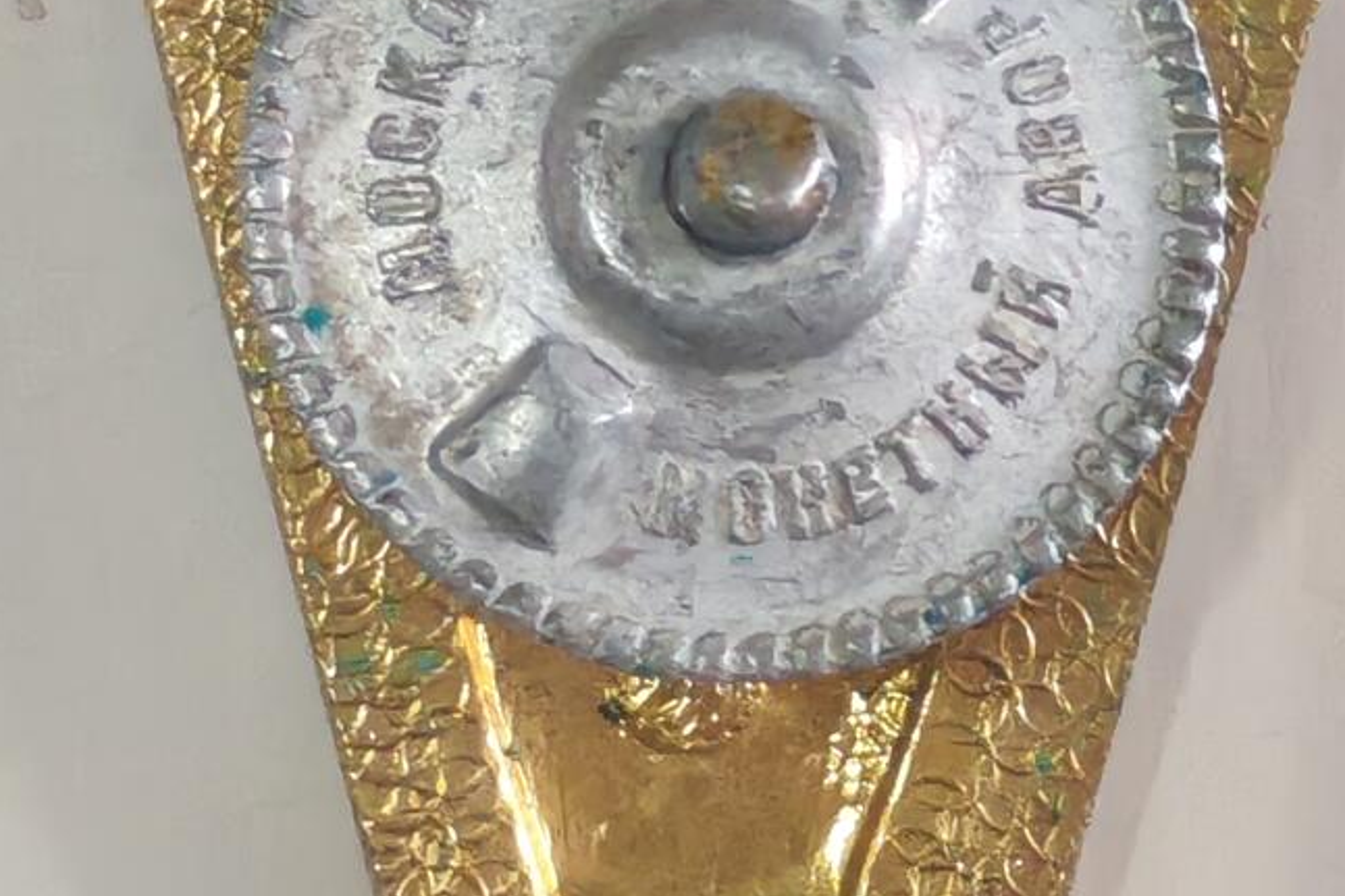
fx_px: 9300
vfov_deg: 5.5
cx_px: 726
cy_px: 156
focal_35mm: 249
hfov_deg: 8.3
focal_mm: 5.52
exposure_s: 1/33
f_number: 1.95
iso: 640
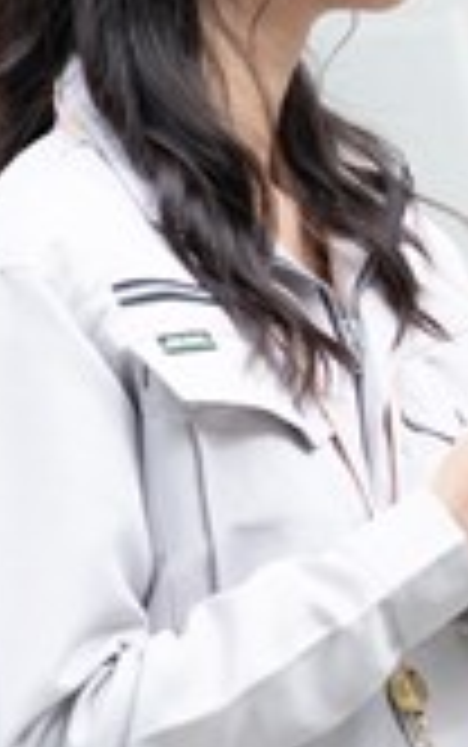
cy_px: 63
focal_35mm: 375
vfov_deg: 5.6
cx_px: 1516
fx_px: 7639
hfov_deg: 3.4
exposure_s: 1/250
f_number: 5.6
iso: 200
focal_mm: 85
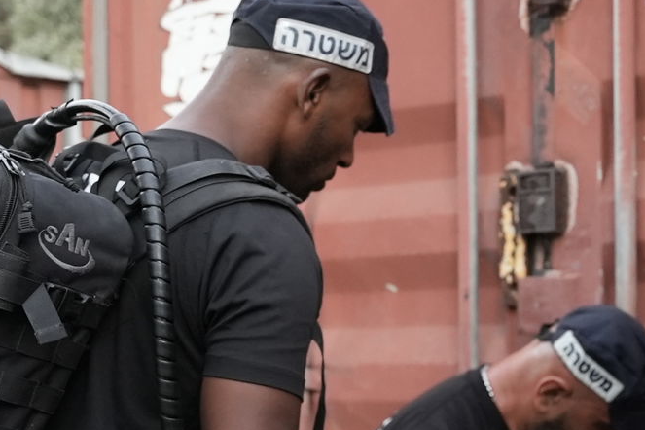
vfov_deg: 17.8
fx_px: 1362
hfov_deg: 26.2
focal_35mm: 76
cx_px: 505
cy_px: 350
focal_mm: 24
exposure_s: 1/100
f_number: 2.8
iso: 3200
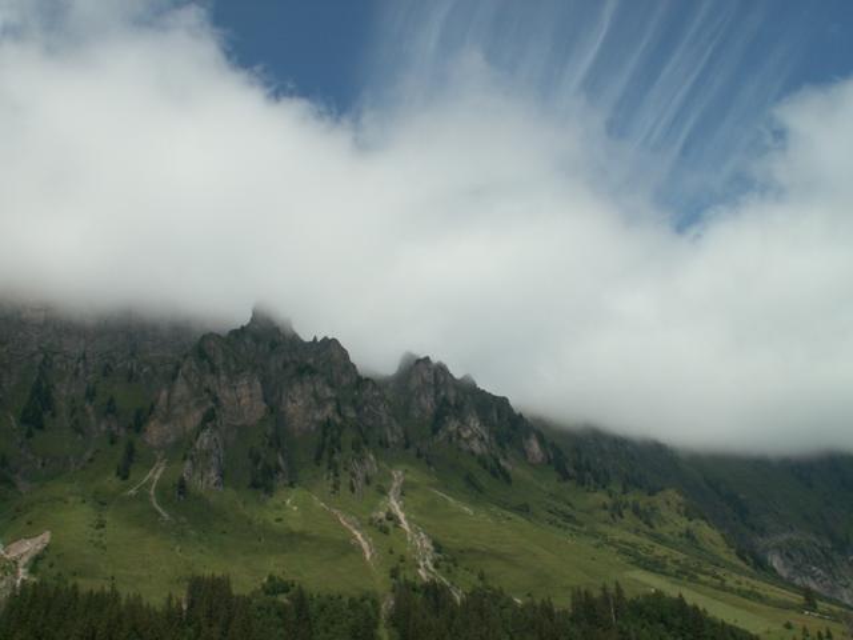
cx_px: 426
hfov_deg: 52.6
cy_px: 320
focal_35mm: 35
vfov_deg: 40.7
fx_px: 862
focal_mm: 5.86
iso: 50
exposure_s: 1/250
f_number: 7.1
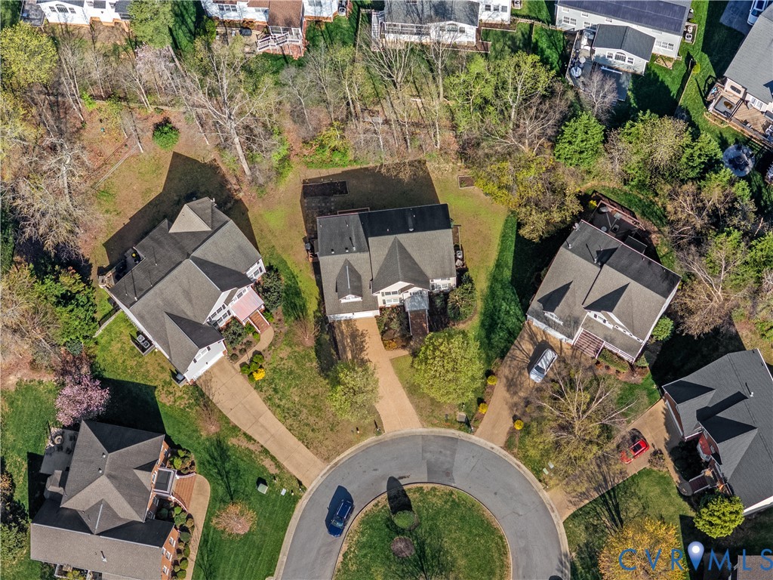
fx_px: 1563
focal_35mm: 70
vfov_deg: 21.0
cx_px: 386
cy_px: 290
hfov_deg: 27.8
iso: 100
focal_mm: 19.35
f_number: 2.8
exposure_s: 1/640
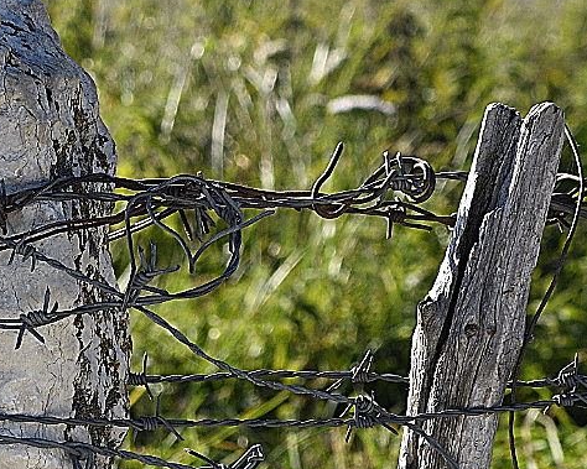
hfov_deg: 4.8
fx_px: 6930
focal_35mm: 399
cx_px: -474
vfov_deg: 3.9
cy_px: 324
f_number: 7.1
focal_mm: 70
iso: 100
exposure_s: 1/320
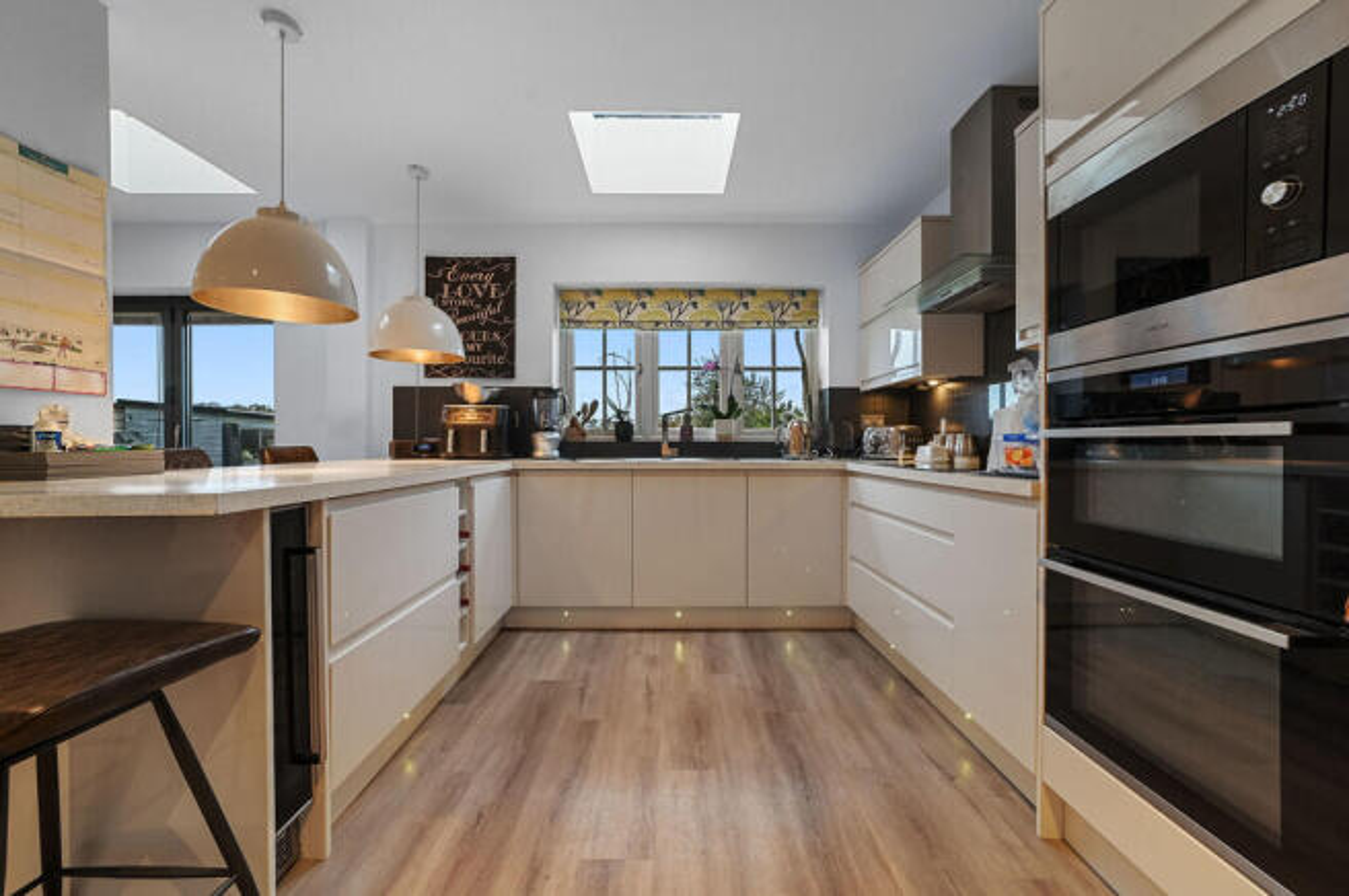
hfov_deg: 104.3
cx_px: 674
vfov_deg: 81.1
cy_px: 448
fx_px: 524
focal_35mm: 14
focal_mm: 14
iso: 400
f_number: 8
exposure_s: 1
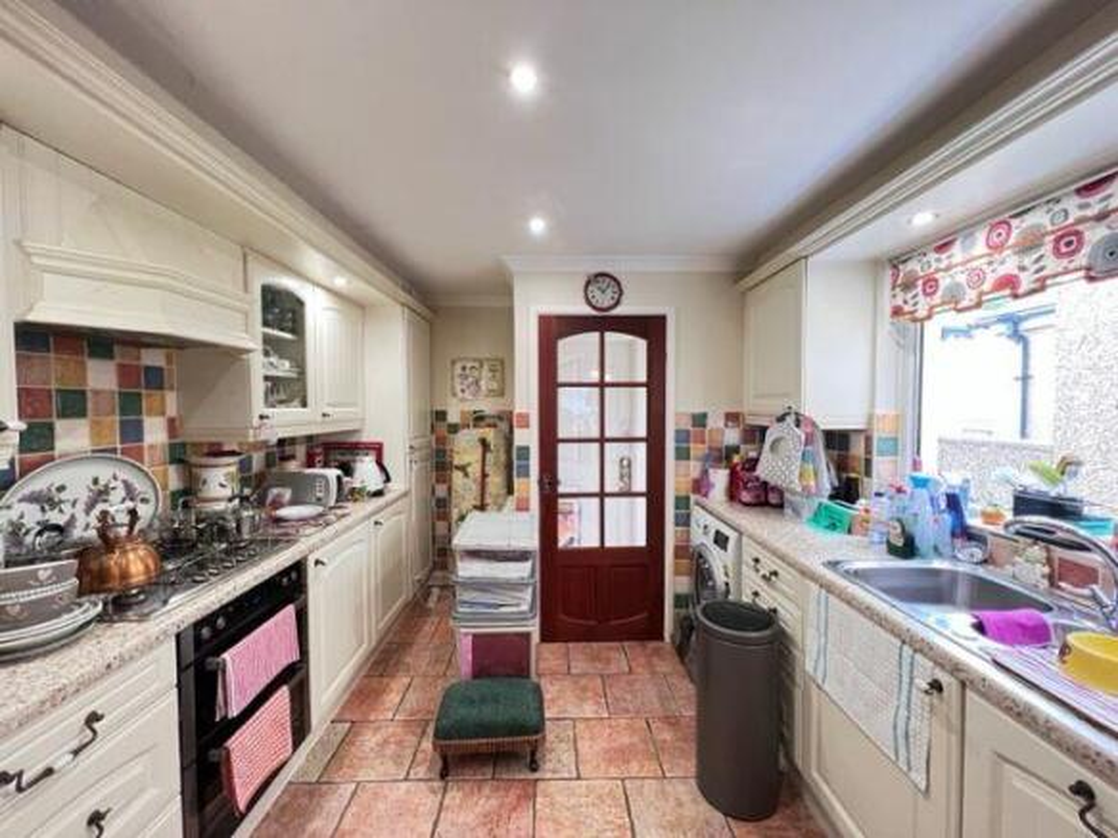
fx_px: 420
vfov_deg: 89.9
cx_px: 559
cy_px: 419
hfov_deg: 106.2
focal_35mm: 13
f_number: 1.8
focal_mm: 1.57
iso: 250
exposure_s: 1/50
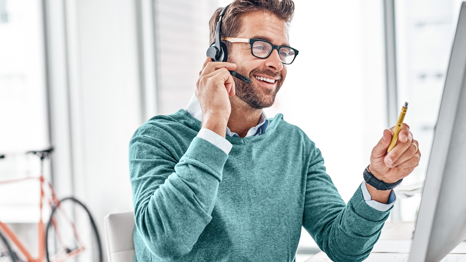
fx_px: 865
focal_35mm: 70
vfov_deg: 17.2
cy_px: 175
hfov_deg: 30.1
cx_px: 193
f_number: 2
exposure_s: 1/250
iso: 250
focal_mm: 50
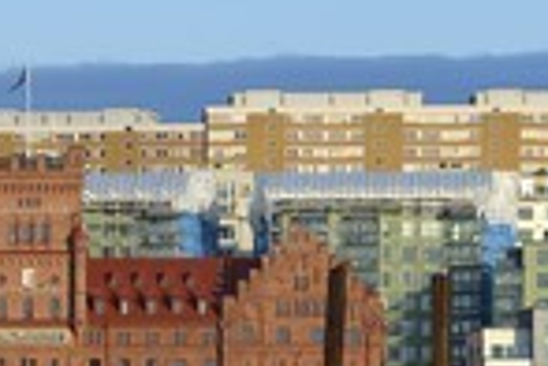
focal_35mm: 528
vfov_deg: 2.6
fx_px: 8037
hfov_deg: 3.9
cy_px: 355
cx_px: -134
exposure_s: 1/250
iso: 200
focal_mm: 185
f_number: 10
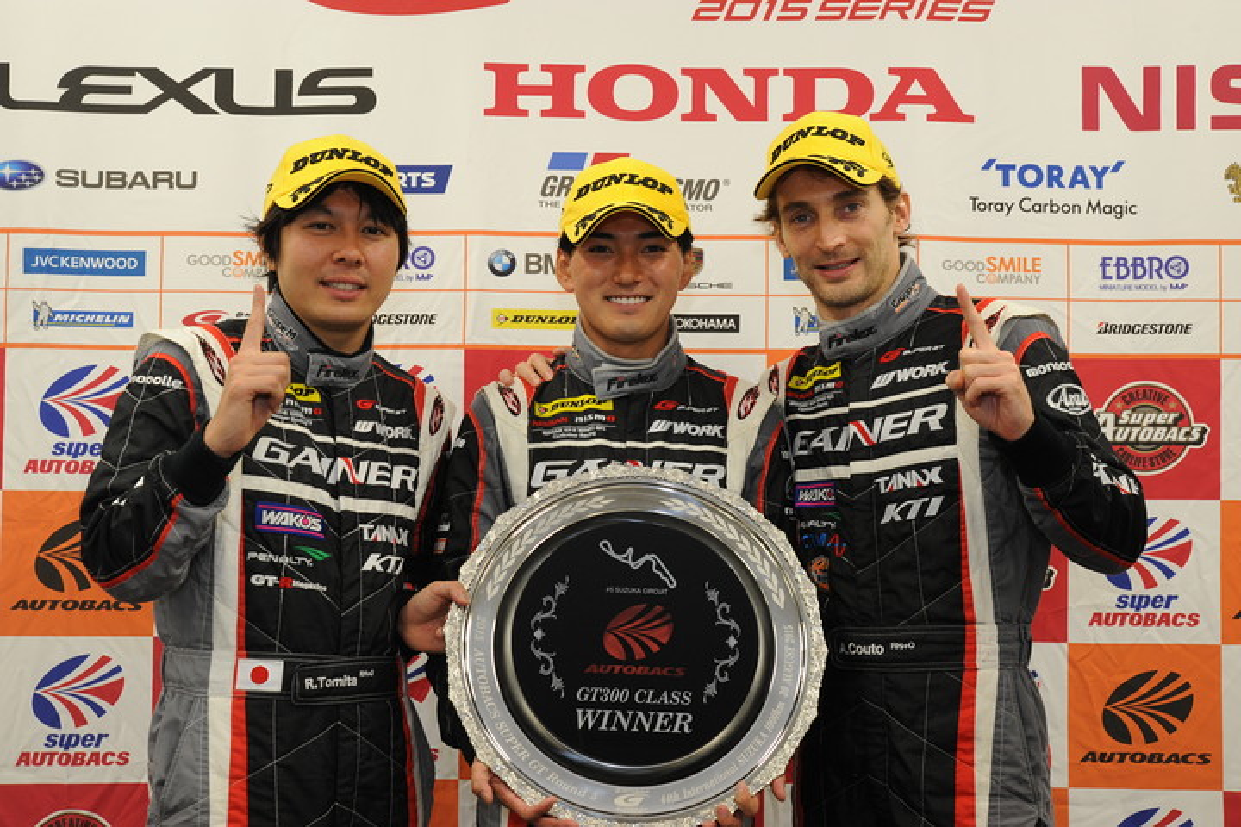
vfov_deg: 31.9
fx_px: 1448
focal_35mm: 42
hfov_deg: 46.4
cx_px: 620
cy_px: 414
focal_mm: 42
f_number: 8
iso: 1600
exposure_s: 1/60
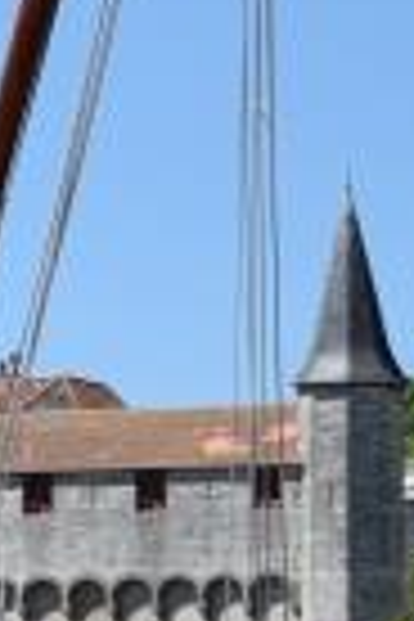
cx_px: -574
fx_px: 6141
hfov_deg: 3.8
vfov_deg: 5.8
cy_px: 400
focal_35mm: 356
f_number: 4.2
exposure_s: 1/1250
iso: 125
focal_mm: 32
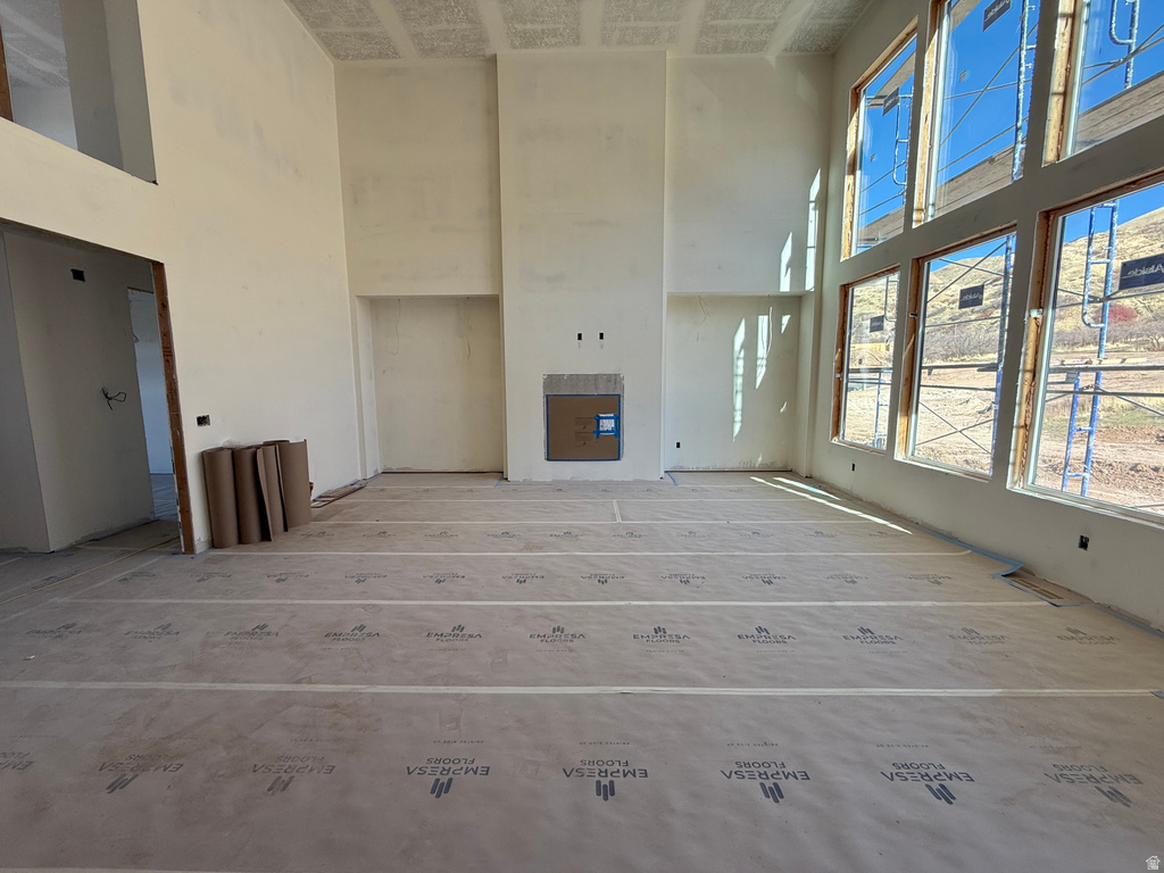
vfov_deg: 85.7
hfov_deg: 102.1
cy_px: 436
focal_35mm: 14
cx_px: 582
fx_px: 471
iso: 64
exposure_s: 1/157
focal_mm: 2.22
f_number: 2.2
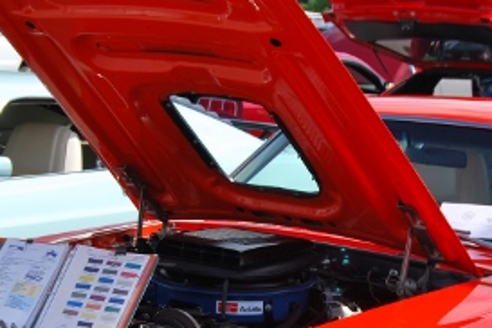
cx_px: 326
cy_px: 321
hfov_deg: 18.7
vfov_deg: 12.4
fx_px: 1492
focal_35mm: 109
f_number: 8
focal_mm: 31
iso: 100
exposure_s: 1/250
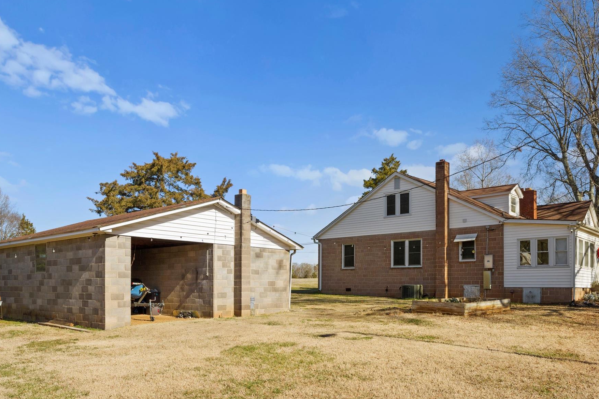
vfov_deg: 46.4
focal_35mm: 28
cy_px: 203
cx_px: 313
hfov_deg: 65.4
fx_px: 466
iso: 320
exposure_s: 1/320
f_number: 13
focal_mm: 24
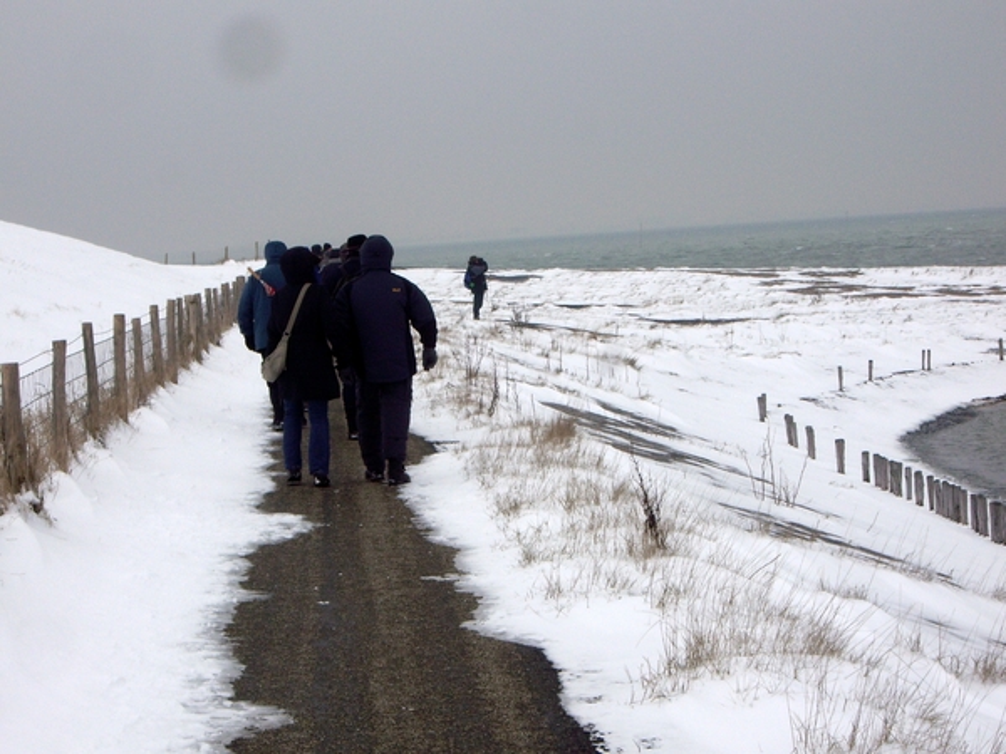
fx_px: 3313
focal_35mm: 114
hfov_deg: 17.3
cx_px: 503
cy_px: 377
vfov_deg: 13.0
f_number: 8.3
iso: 64
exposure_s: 1/125
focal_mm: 18.6
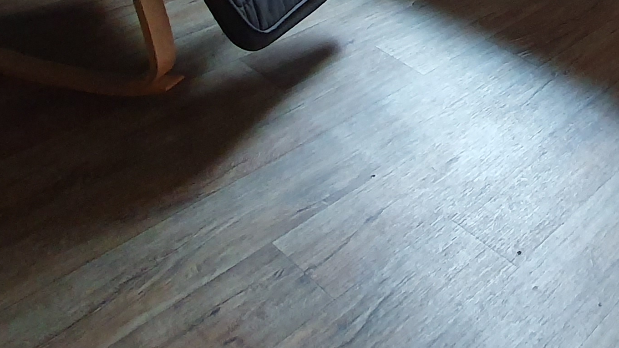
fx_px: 788
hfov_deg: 38.5
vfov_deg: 19.7
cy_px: -243
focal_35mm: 48
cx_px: 607
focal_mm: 1.8
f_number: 2.2
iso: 500
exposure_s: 1/33
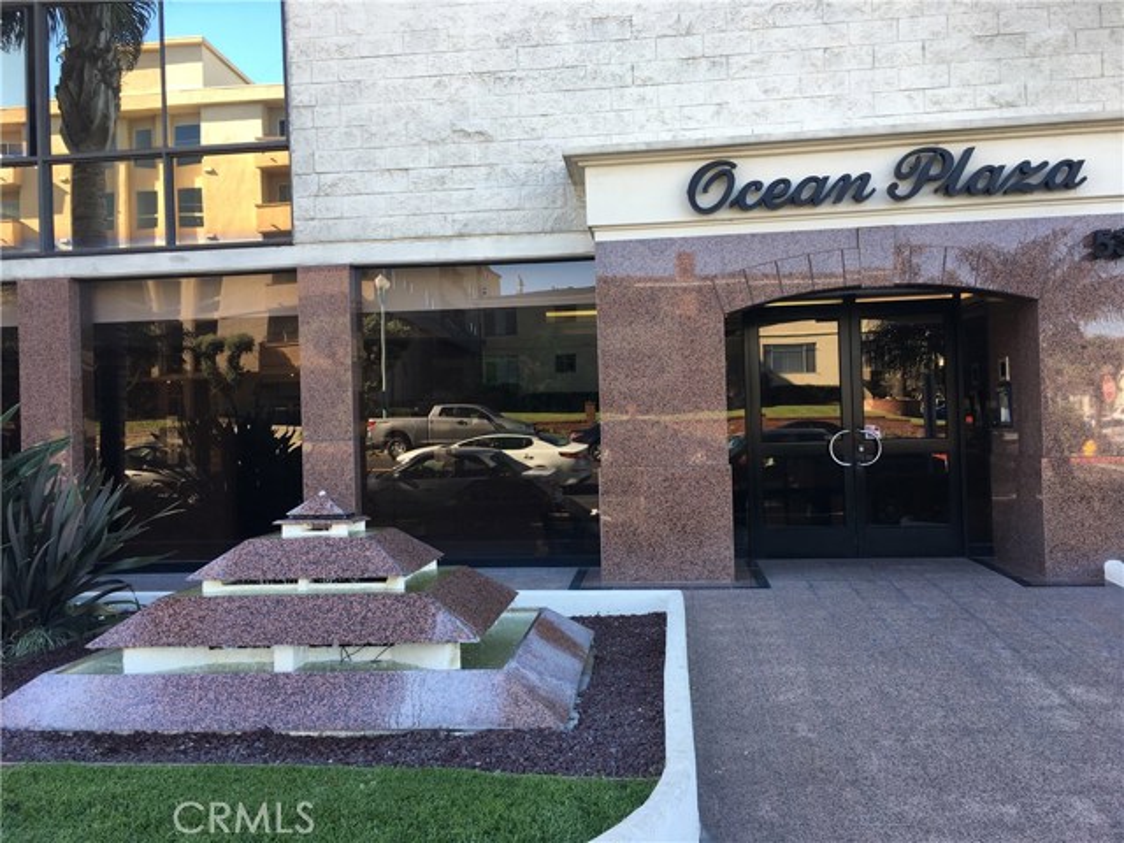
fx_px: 942
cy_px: 422
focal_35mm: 29
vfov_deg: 48.2
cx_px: 562
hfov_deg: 61.7
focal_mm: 4.15
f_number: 2.2
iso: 25
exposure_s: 1/133
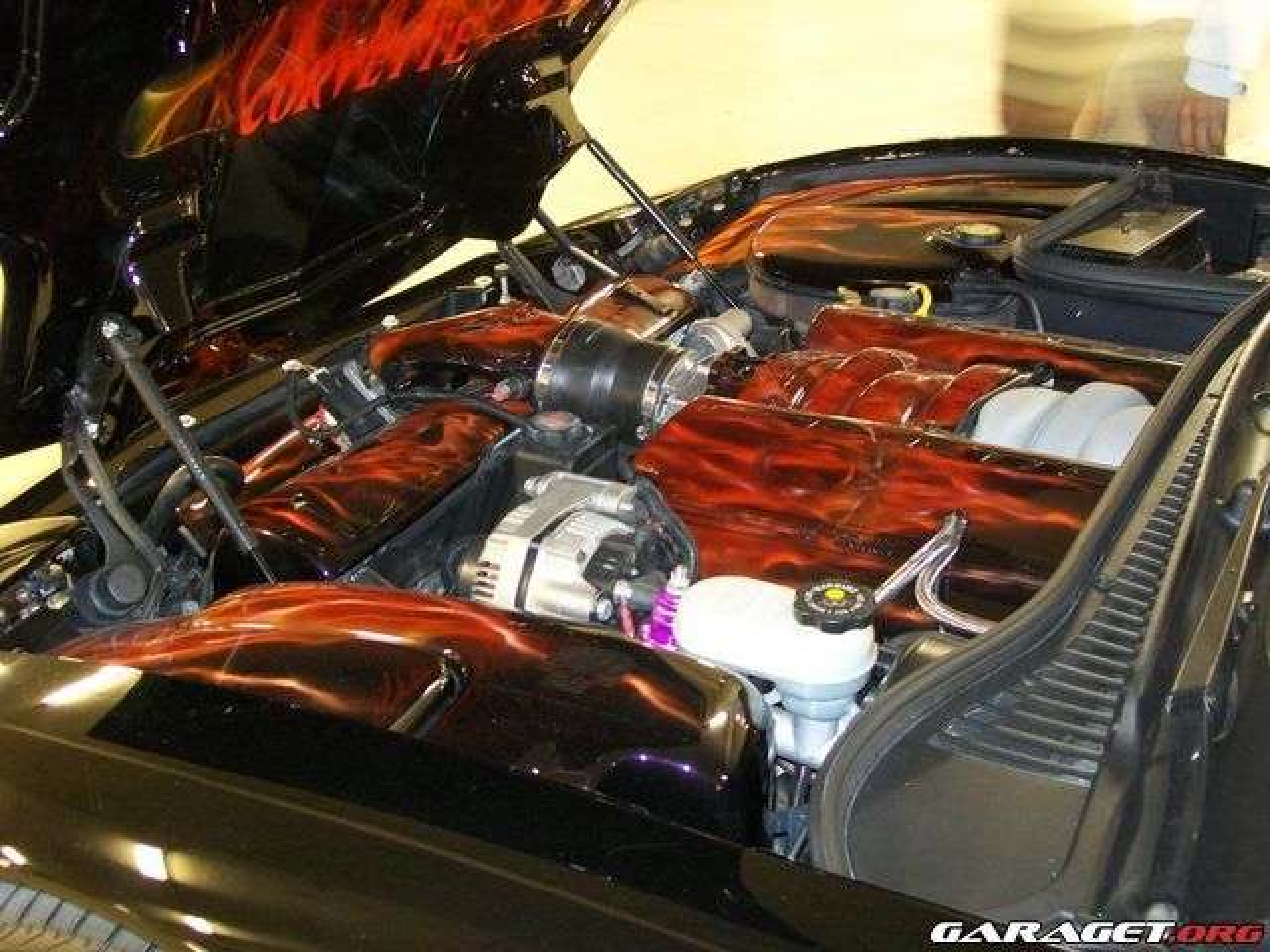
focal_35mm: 45
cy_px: 476
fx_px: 1651
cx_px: 635
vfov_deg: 32.2
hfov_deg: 42.1
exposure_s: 1/2
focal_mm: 7.6
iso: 160
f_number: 3
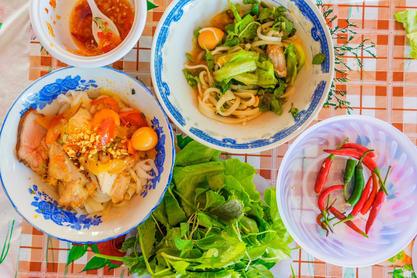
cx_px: 208
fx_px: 382
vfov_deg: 40.0
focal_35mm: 33
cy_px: 139
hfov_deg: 57.2
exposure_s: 1/13
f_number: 10
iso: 200
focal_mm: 33
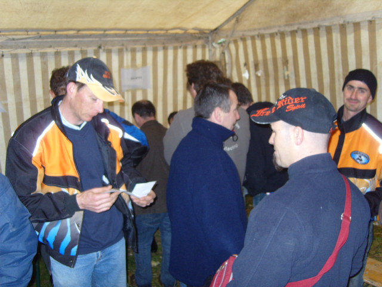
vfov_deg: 40.7
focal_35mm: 35
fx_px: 386
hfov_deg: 52.6
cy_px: 144
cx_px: 191
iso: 177
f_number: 2.8
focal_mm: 7.4
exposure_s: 1/30
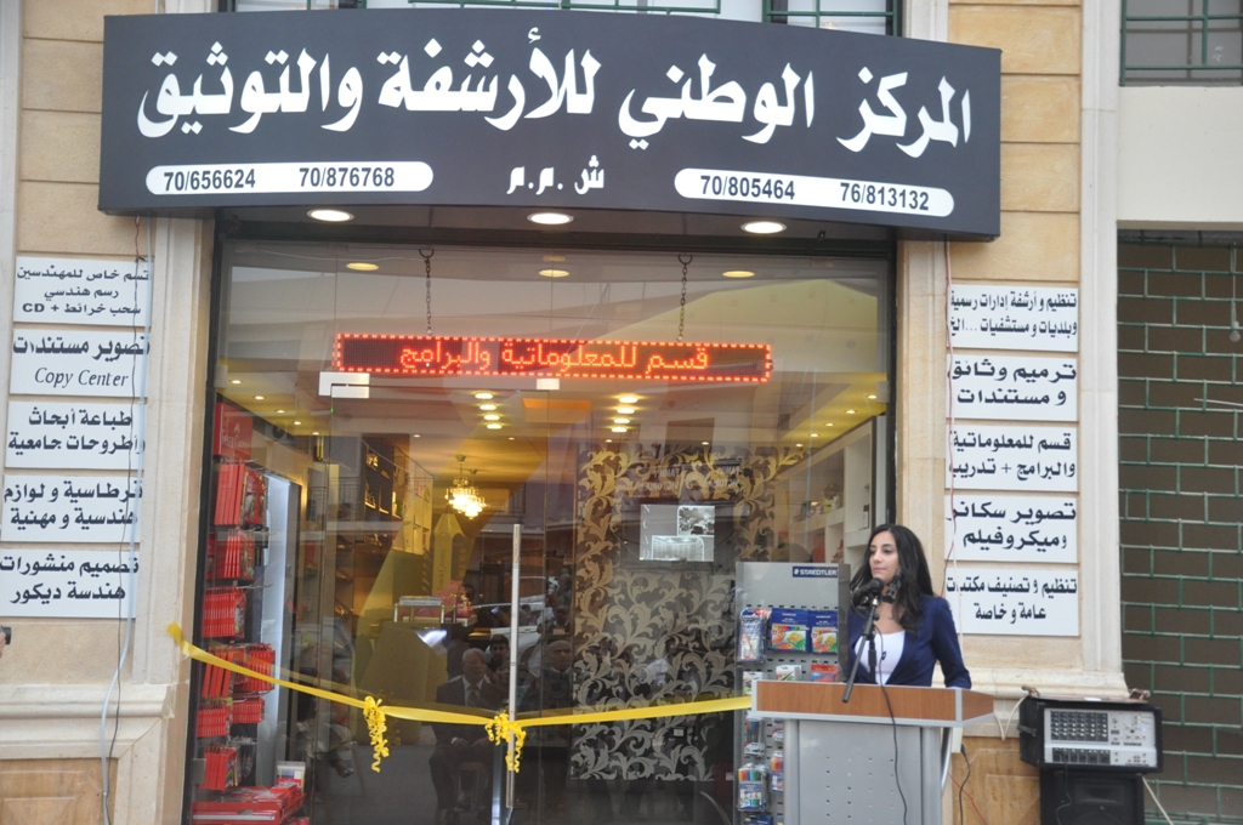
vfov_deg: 28.0
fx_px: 1655
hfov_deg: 41.2
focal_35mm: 48
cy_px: 412
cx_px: 622
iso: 1000
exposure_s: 1/80
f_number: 4.2
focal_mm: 32
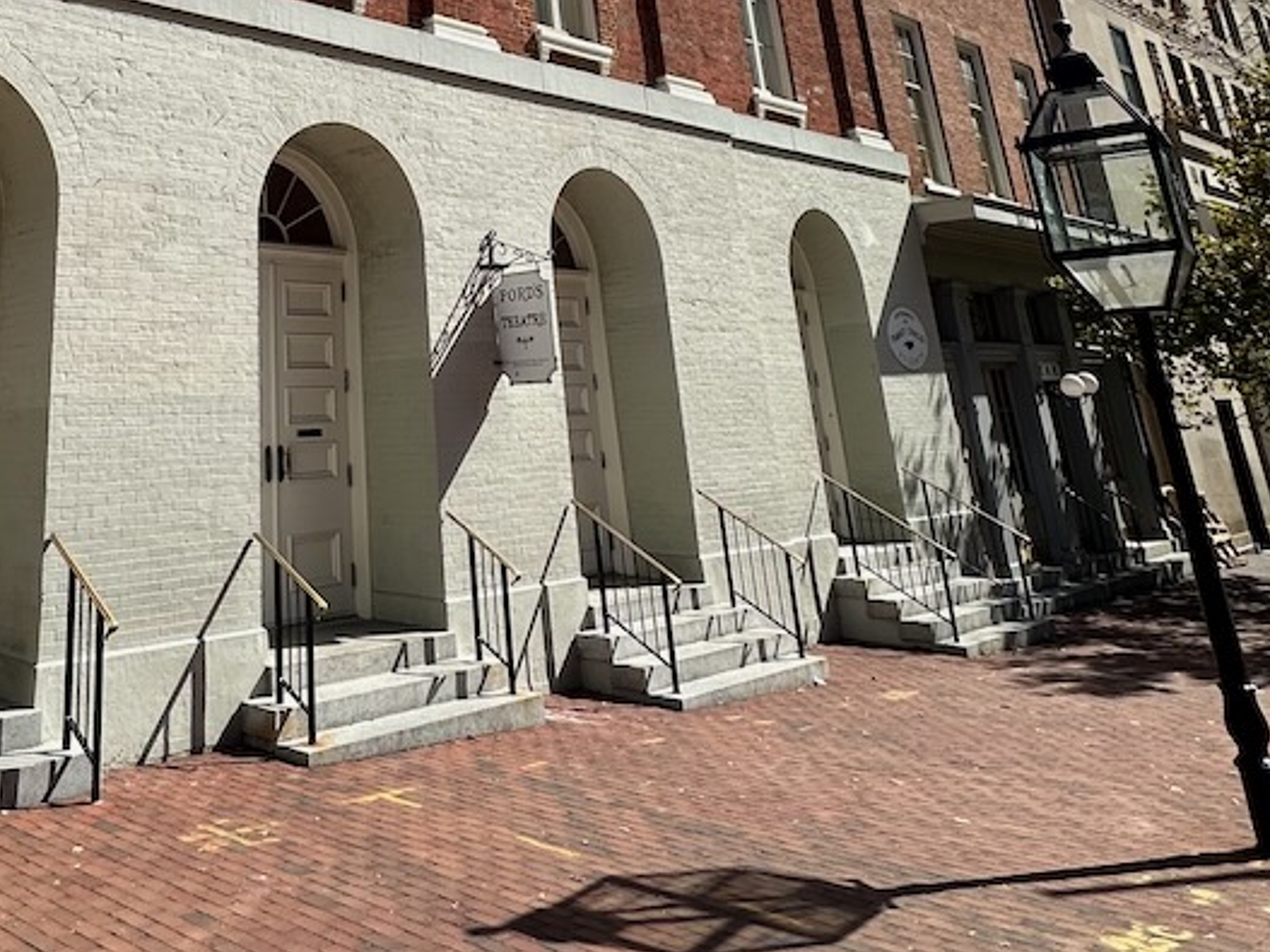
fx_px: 1247
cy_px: -51
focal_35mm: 34
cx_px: 323
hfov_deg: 51.7
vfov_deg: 36.5
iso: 50
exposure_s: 1/1916
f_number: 2.2
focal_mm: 2.22
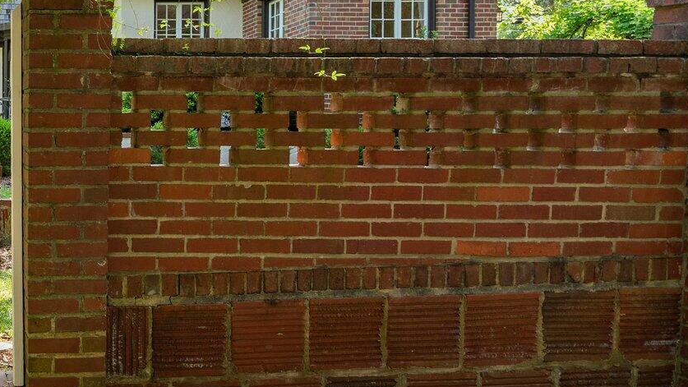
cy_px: 164
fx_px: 748
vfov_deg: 29.0
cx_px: -77
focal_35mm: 41
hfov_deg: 39.8
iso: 400
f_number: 8
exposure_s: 1/80
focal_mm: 16
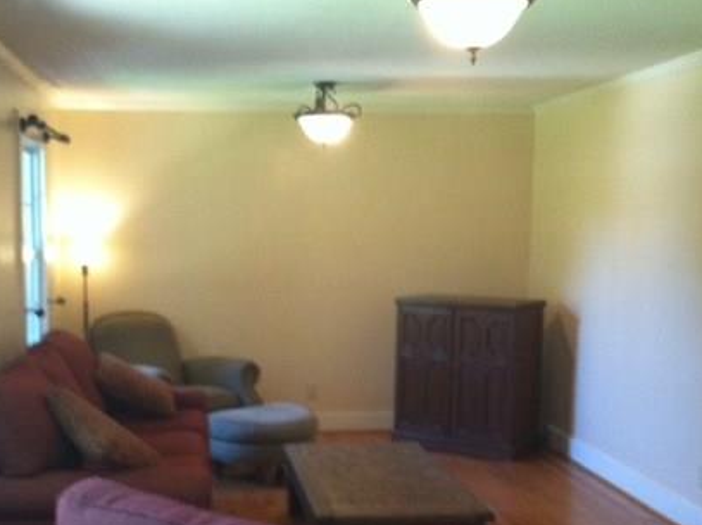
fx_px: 1114
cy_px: 340
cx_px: 295
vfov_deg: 26.4
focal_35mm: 55
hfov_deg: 34.9
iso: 200
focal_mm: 3.85
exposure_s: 1/15
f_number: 2.8
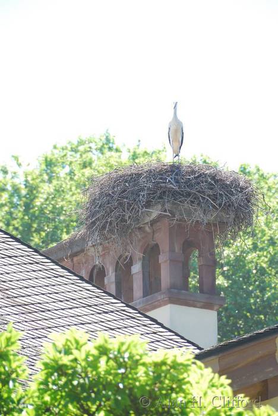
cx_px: 139
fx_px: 3468
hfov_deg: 4.6
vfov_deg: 6.9
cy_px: 208
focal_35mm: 300
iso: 640
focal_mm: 200
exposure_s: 1/500
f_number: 5.6
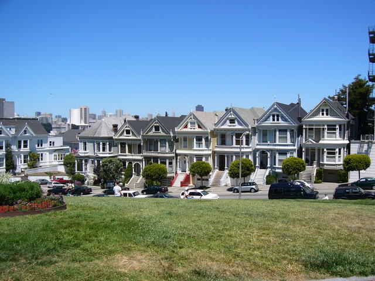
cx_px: 188
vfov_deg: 40.7
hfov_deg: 52.6
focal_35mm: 35
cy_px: 140
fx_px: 379
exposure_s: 1/200
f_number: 8
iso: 50
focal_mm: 5.8
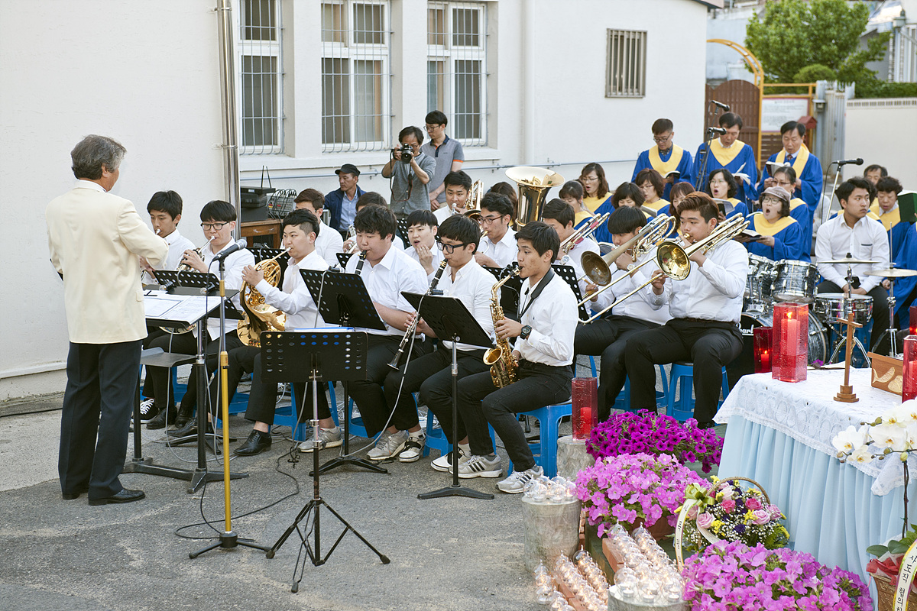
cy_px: 306
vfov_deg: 19.5
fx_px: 1783
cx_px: 458
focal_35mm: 70
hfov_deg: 28.8
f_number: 6.3
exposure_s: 1/60
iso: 500
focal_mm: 70
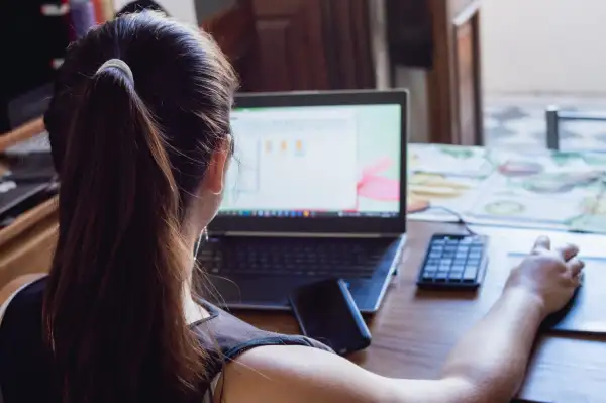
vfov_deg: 25.7
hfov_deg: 37.9
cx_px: 303
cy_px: 202
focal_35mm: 52
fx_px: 883
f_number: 3.5
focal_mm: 35
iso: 400
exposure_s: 1/80
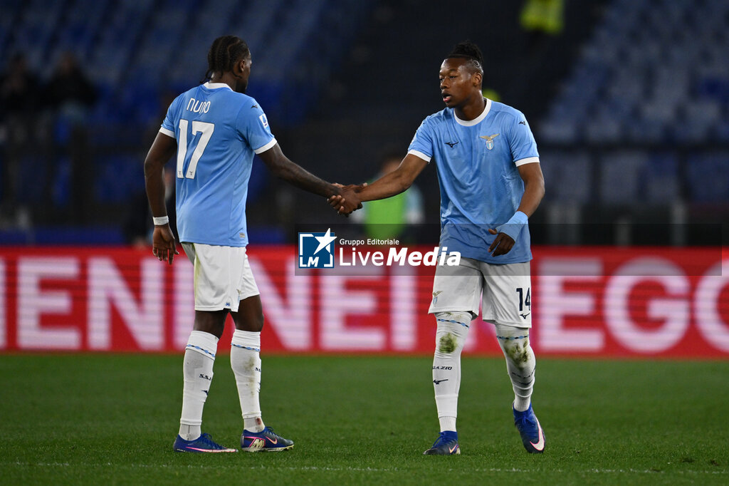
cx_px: 364
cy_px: 243
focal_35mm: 560
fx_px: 11336
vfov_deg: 2.5
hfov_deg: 3.7
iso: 2500
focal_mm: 560
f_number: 4
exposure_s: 1/2000
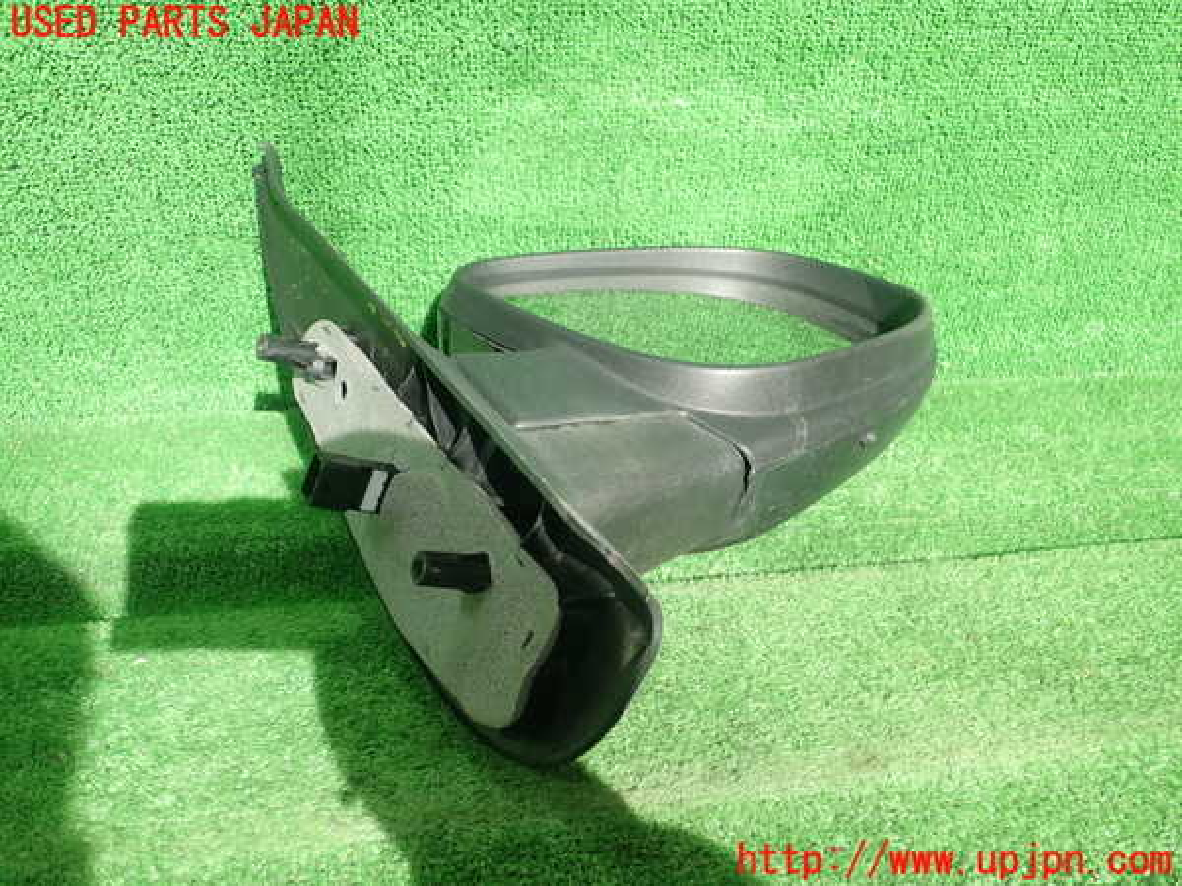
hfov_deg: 60.0
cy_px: 443
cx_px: 591
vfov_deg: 46.8
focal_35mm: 30
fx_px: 1024
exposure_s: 1/125
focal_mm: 5.5
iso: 100
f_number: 2.3
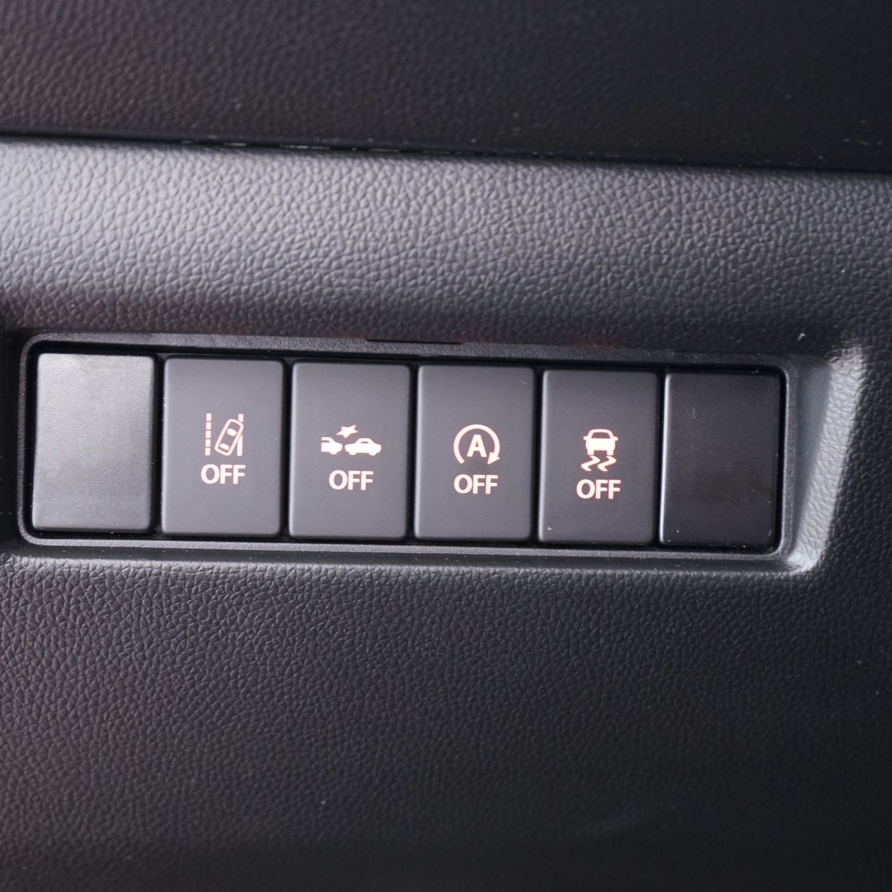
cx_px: 460
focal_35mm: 62
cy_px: 448
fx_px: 1808
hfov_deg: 27.7
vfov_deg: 27.7
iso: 2000
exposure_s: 1/3
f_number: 4.5
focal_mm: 48
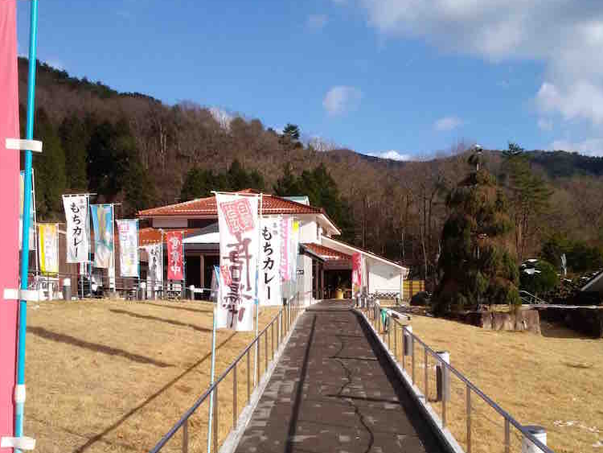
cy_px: 297
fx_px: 627
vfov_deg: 39.3
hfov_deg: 51.3
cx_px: 326
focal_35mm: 36
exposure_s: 1/1035
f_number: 2.4
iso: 40
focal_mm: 2.87
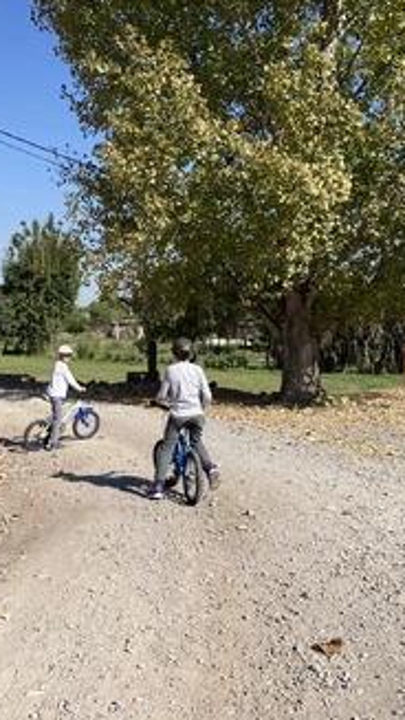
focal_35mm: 41
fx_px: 783
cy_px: 359
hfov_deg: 28.9
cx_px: 141
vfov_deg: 49.4
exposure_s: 1/1919
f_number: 1.8
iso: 20
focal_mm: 3.99
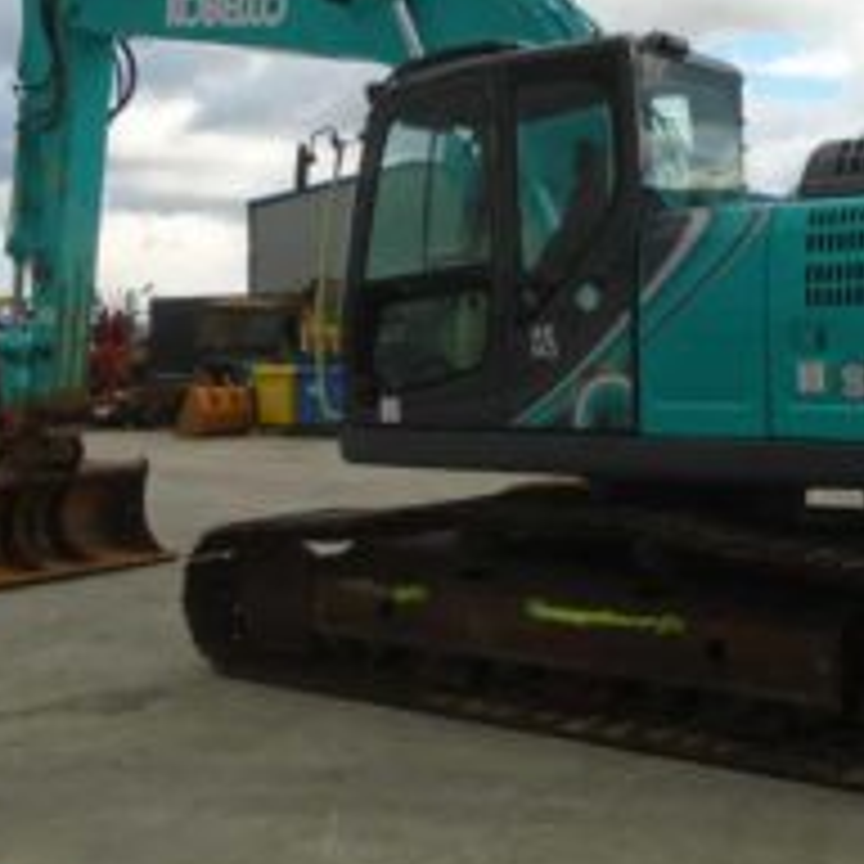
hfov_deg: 34.8
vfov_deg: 35.1
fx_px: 1355
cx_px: 626
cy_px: 306
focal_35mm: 48
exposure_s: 1/640
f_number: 3.2
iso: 100
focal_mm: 4.6
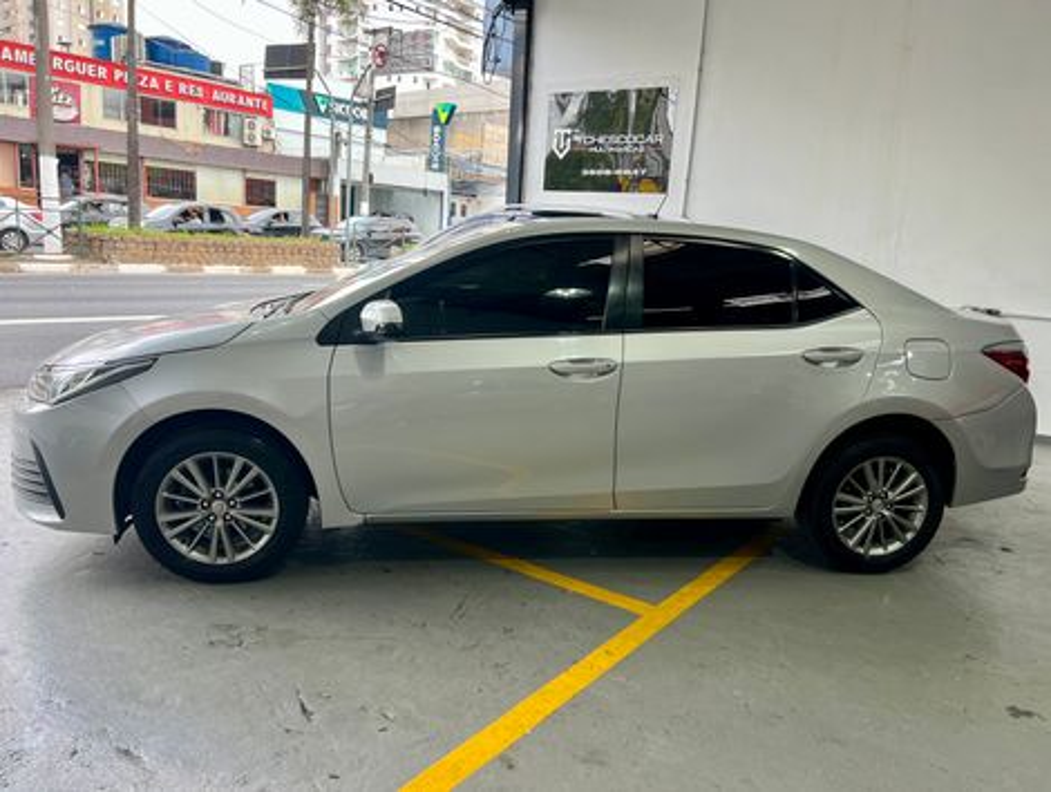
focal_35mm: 26
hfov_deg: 67.2
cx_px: 526
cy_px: 396
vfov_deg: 53.2
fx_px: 791
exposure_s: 1/313
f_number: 1.5
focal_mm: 5.7
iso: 50
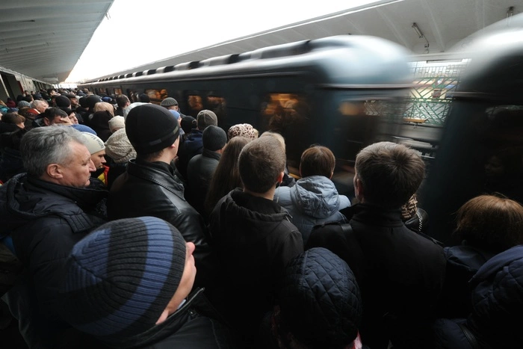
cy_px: 174
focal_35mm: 14
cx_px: 262
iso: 1600
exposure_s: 1/40
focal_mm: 14
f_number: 11
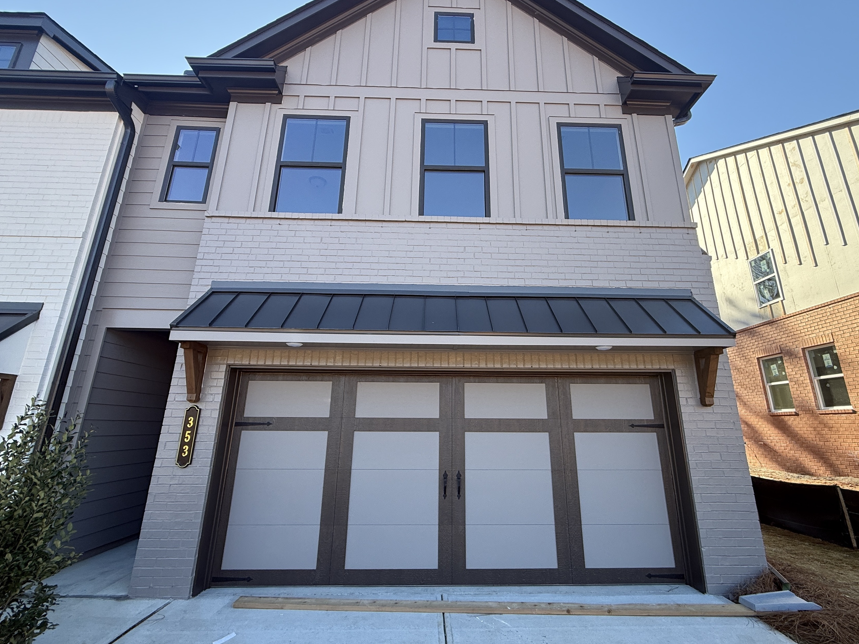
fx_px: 422
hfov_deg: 91.0
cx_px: 450
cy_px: 298
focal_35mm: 17
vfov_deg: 74.6
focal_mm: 2.22
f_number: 2.2
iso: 64
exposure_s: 1/296
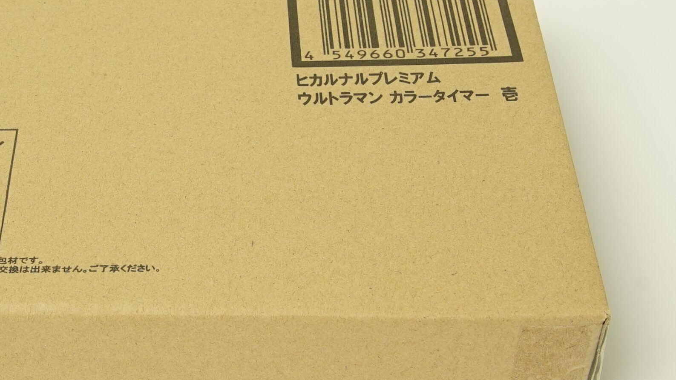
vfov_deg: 17.0
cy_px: 178
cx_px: 191
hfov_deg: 29.4
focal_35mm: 71
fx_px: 1273
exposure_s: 1/20
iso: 1000
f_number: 10
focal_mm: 28
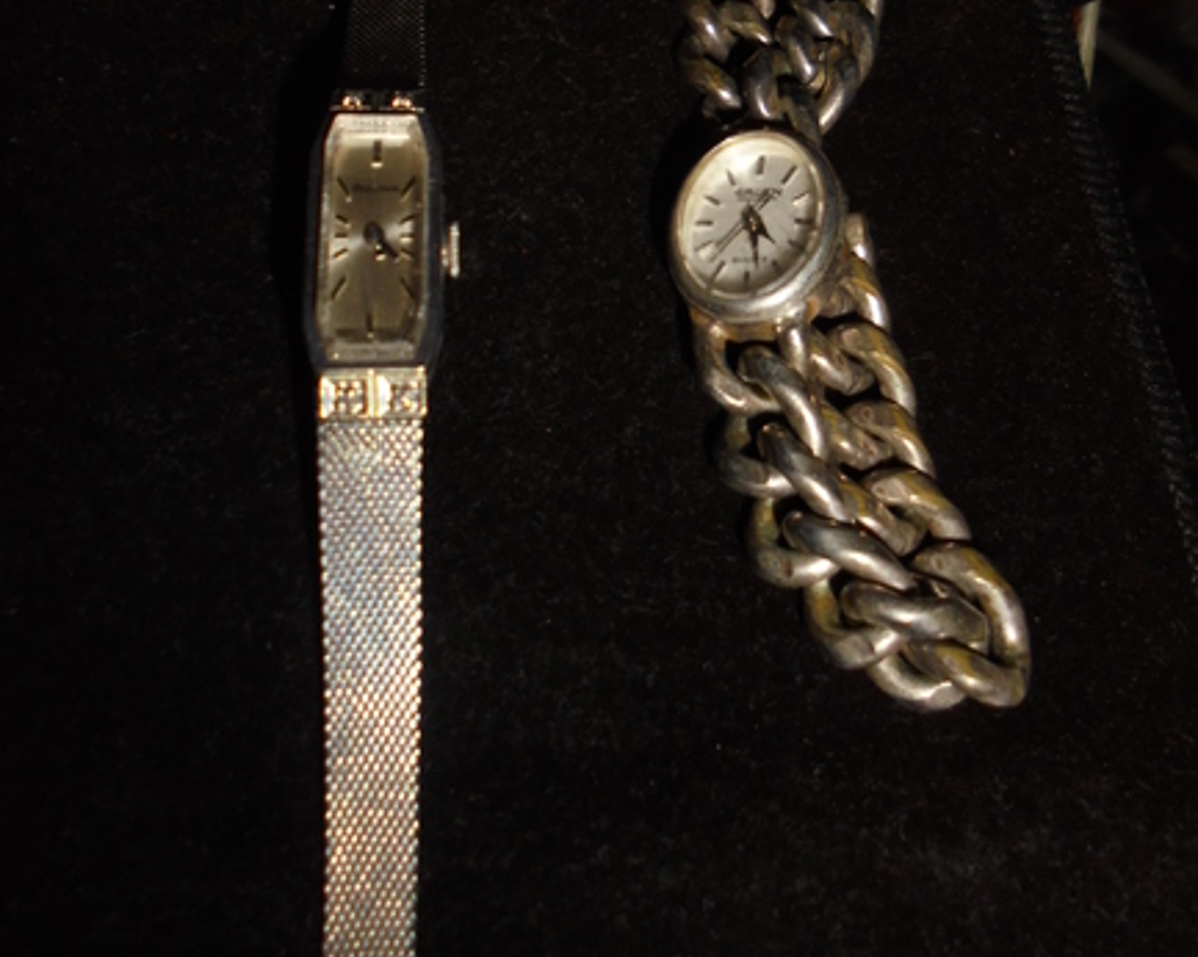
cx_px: 599
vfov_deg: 42.0
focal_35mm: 34
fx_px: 1205
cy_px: 241
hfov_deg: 52.9
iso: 200
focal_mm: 4.6
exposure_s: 1/30
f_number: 11.5
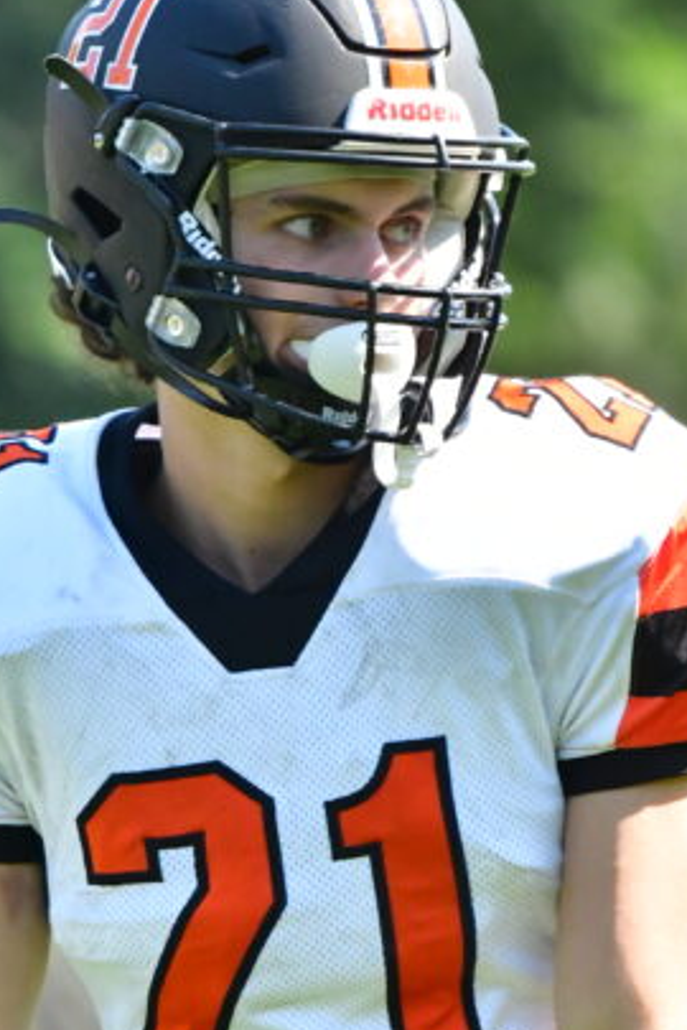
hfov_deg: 0.9
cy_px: 659
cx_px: 200
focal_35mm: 1517
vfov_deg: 1.4
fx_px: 43421
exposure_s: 1/2000
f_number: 6.3
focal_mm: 400
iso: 1600
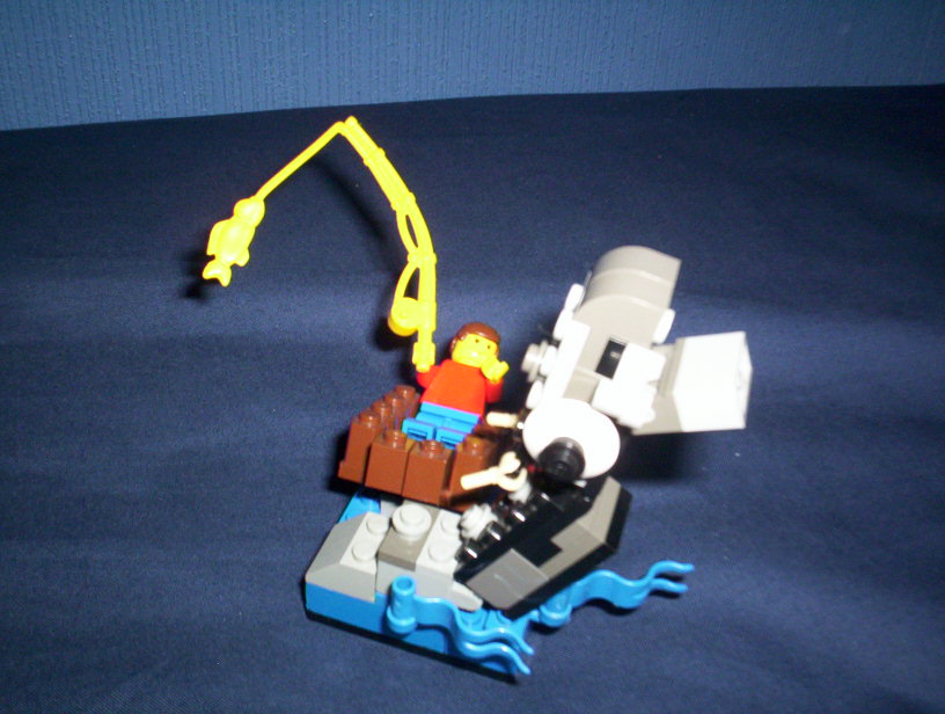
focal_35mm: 38
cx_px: 472
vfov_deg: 37.9
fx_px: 1040
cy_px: 357
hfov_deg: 48.9
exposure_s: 1/60
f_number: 4.5
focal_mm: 4.99
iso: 140
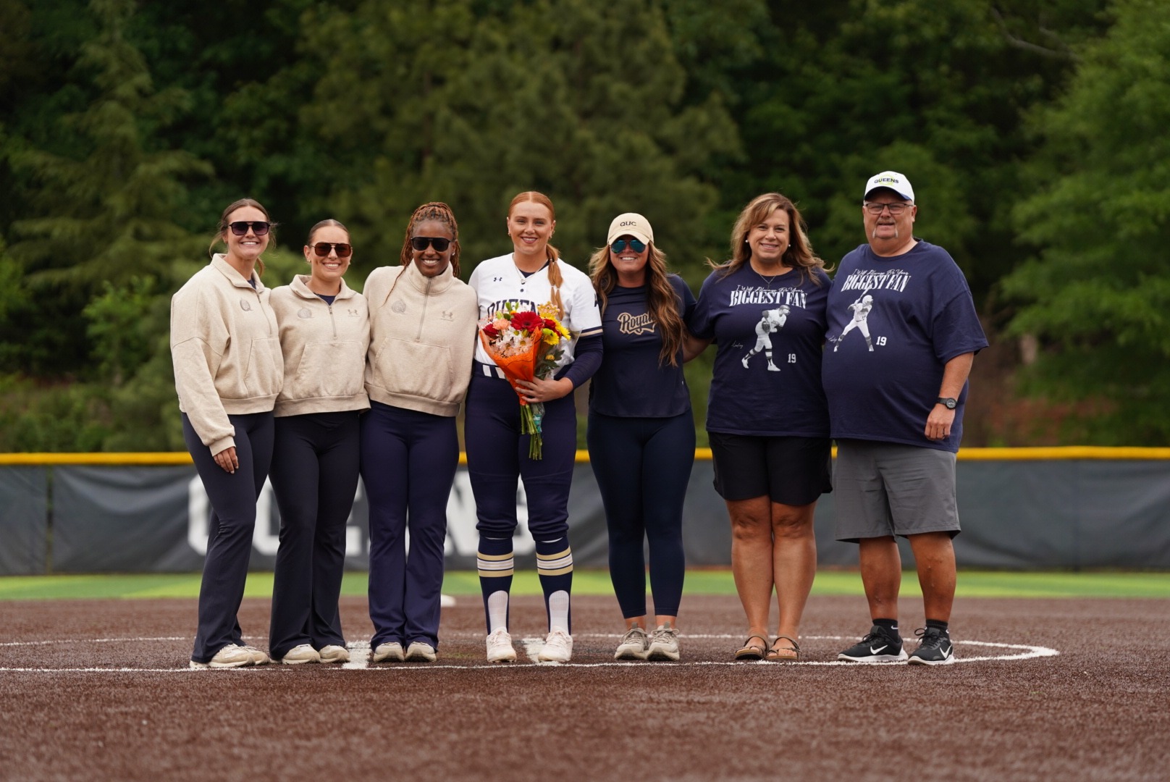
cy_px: 391
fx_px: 4618
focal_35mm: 142
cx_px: 585
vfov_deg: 9.7
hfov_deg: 14.4
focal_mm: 142
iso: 640
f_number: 3.2
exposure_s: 1/2500
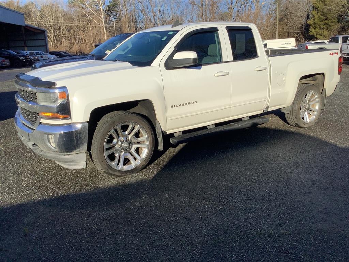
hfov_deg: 58.4
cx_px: 174
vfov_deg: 45.4
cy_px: 131
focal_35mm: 31
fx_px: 313
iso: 25
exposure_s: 1/1508
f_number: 2.4
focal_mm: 3.3
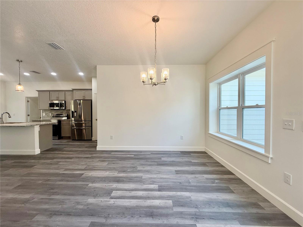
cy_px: 114
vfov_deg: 85.7
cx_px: 152
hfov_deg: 102.1
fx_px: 123
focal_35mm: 14
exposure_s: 1/120
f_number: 2.2
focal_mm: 2.22
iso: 100
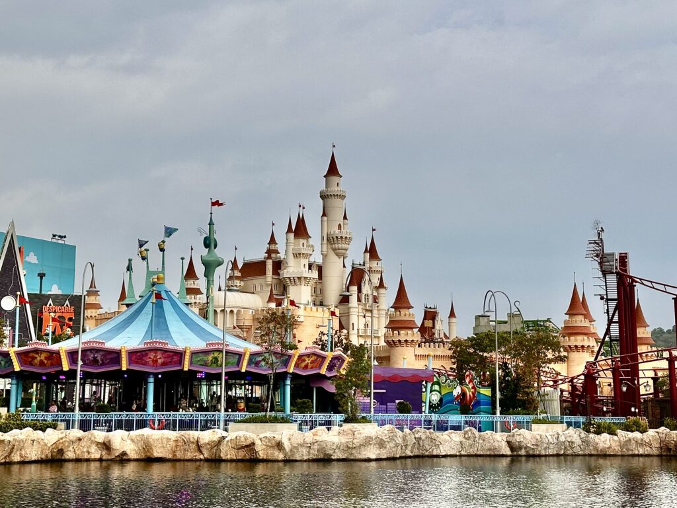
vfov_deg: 30.3
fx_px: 939
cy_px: 254
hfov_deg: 39.7
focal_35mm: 48
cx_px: 338
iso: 64
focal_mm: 6.86
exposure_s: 1/7092
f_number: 1.78
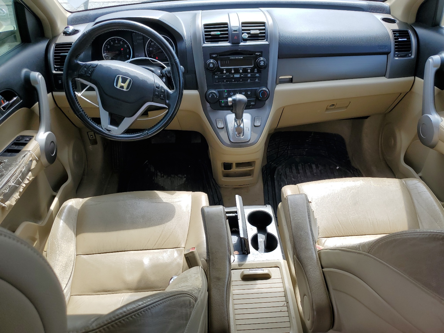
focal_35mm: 26
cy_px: 166
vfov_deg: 53.1
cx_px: 222
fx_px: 333
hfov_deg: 67.3
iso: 50
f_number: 1.5
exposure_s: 1/625
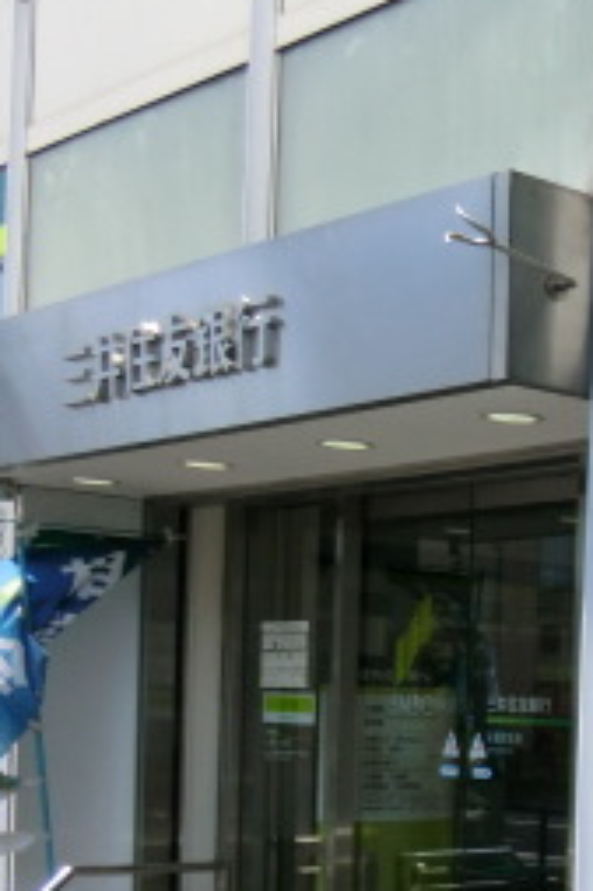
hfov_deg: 17.1
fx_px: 1559
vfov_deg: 30.8
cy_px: 761
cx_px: 1112
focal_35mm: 63
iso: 80
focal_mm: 4.3
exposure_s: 1/800
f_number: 3.2
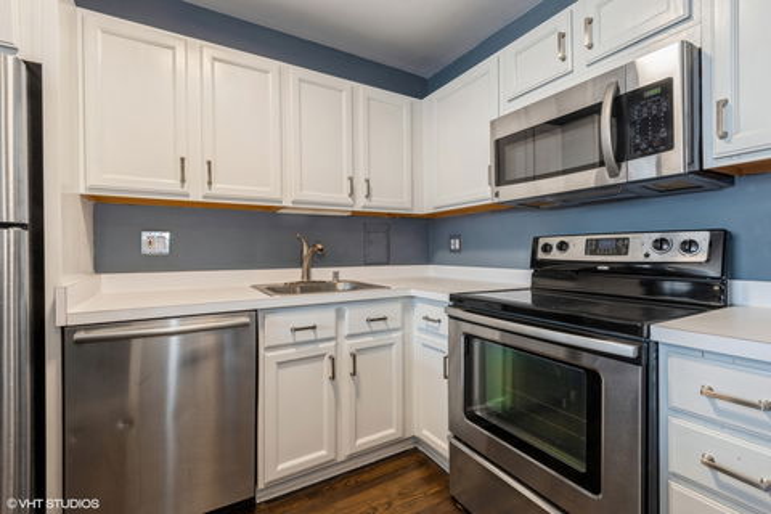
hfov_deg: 96.7
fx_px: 343
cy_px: 257
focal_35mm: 16
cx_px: 386
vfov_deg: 73.7
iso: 400
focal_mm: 16
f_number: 8
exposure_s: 1/10
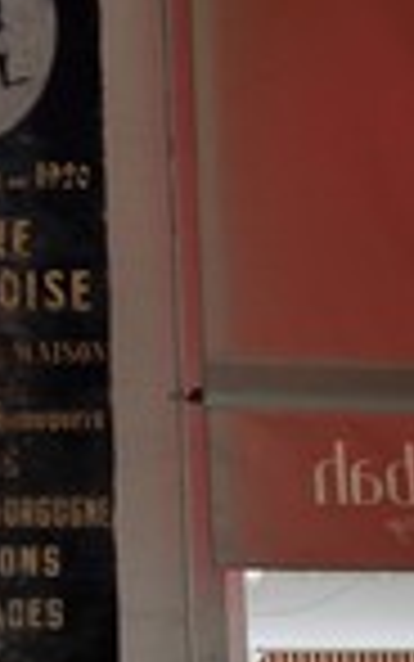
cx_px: -63
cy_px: 504
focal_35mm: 90
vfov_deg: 22.8
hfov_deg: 14.2
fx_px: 1623
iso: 500
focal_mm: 31
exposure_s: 1/80
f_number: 16
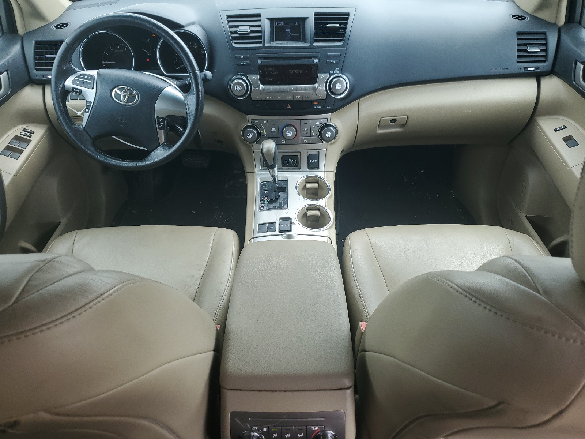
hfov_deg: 67.3
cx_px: 292
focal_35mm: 26
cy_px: 220
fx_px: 439
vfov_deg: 53.1
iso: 50
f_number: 1.5
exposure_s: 1/263
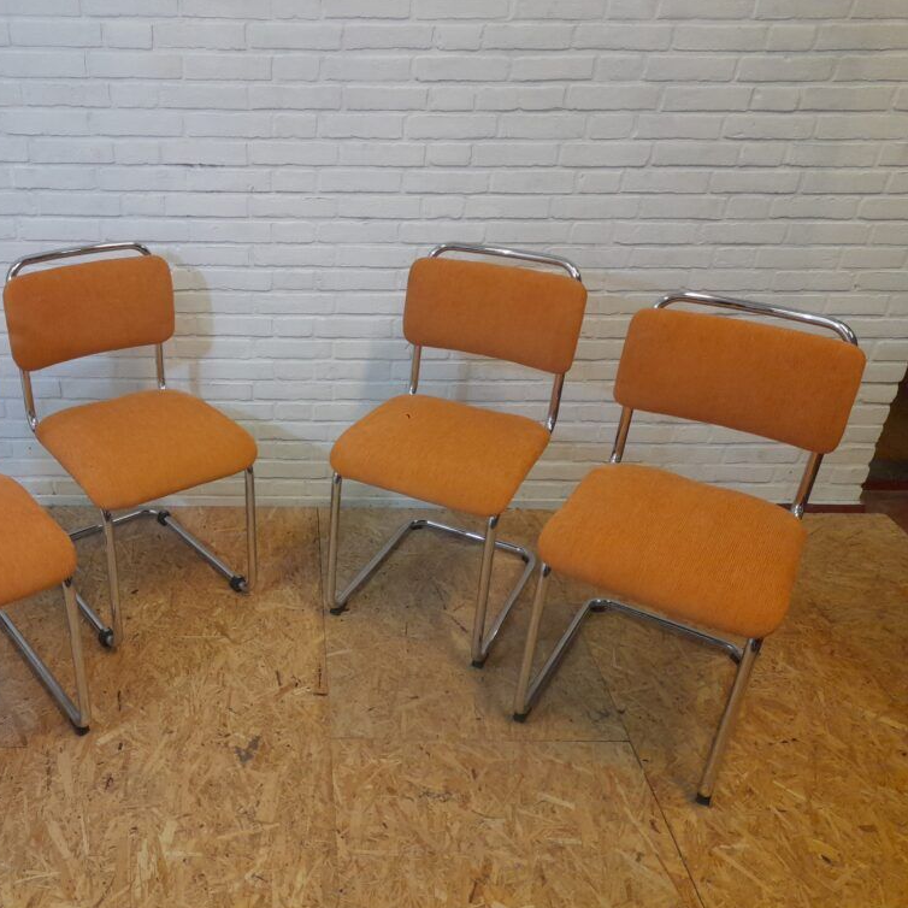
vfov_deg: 54.0
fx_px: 890
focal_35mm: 30
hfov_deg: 52.8
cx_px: 293
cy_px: 455
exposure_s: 1/50
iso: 320
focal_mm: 4.6
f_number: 2
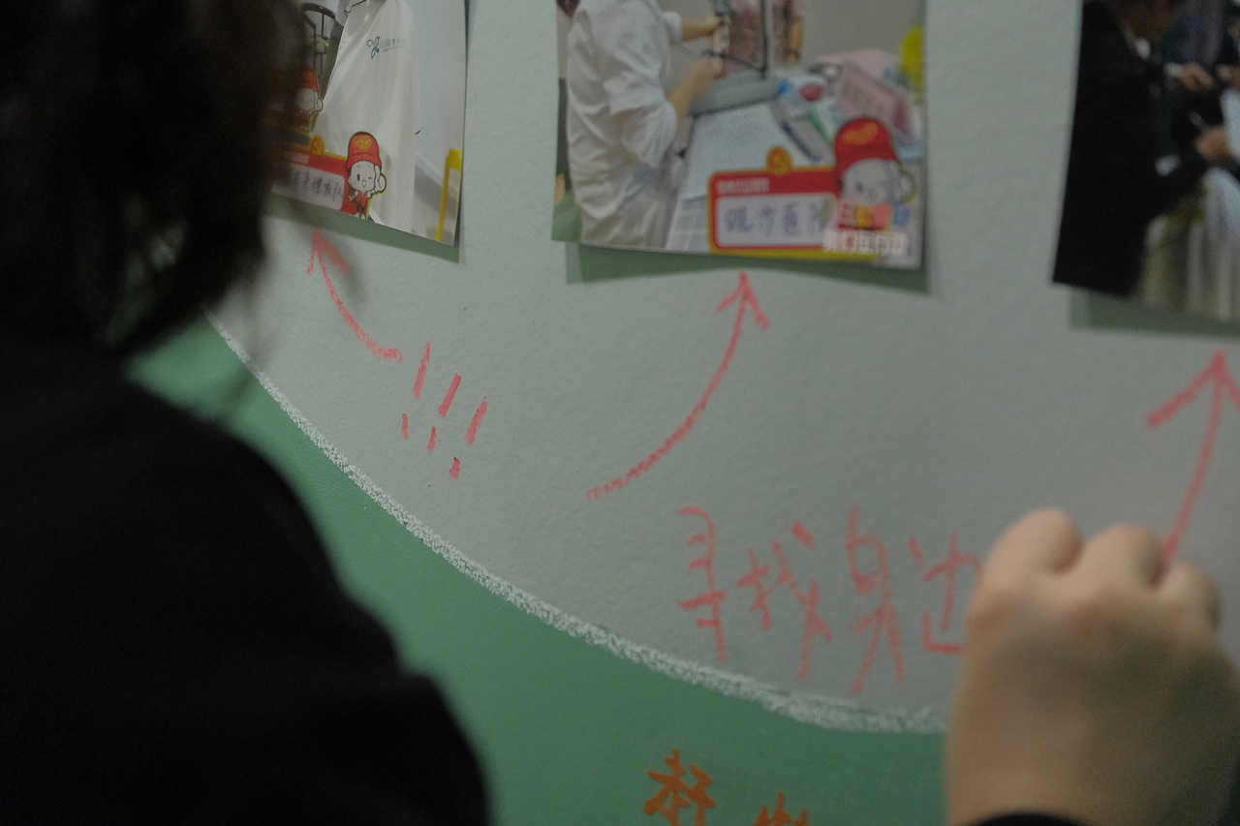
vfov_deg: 16.5
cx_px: 620
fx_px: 2858
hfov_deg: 24.5
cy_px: 413
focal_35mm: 83
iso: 5000
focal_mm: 55
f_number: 4
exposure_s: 1/250
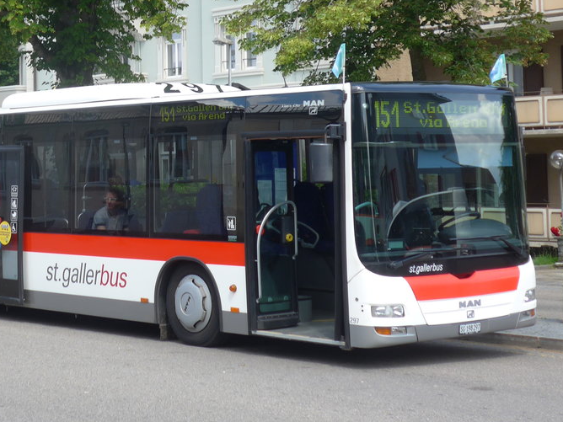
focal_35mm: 88
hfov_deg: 22.0
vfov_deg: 16.6
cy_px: 67
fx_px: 1431
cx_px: 116
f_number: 3.2
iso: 80
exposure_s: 1/320
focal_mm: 10.1
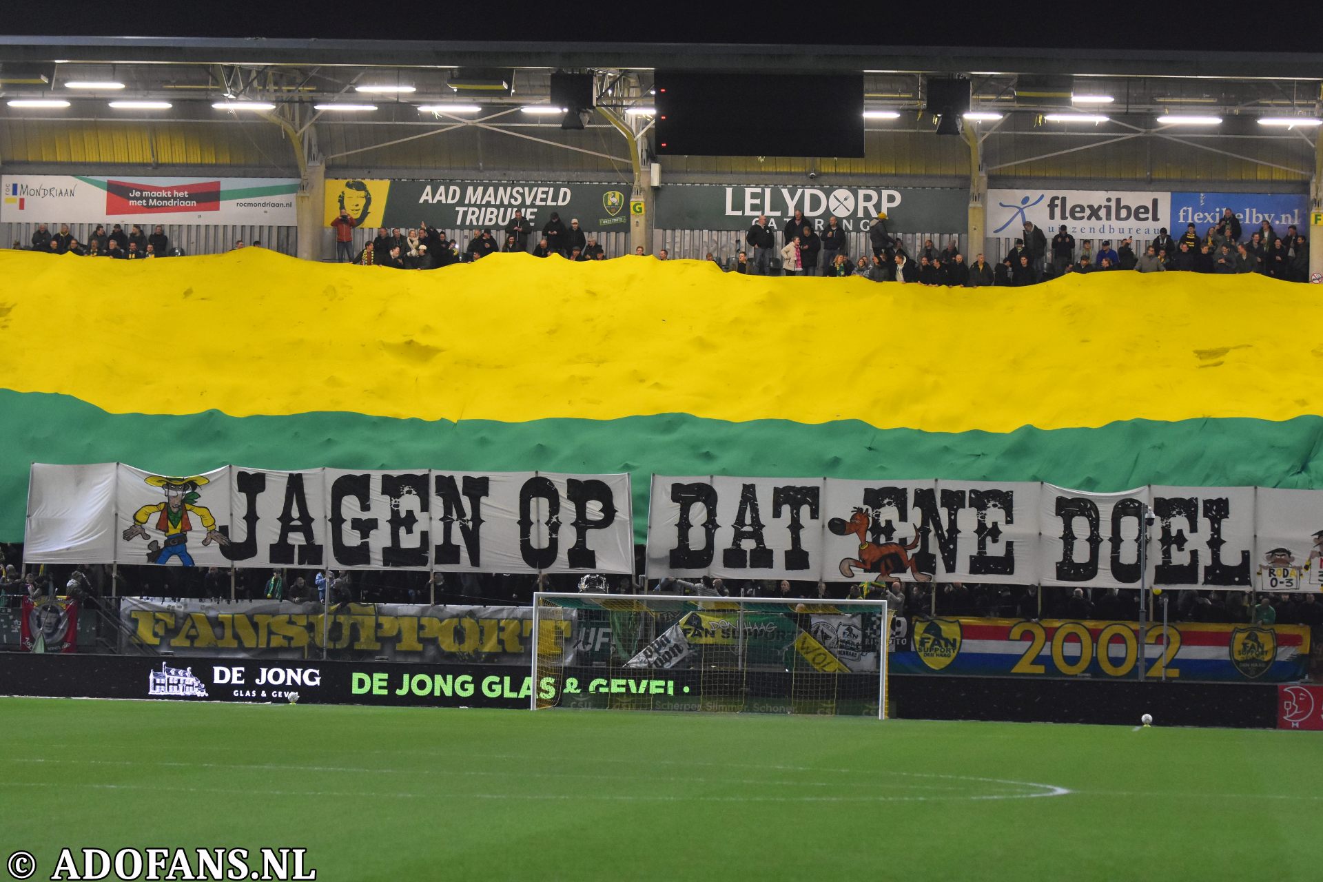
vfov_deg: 9.6
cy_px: 441
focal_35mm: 142
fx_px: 5236
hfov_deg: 14.4
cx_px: 662
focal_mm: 95
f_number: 2.8
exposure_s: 1/250
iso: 4000
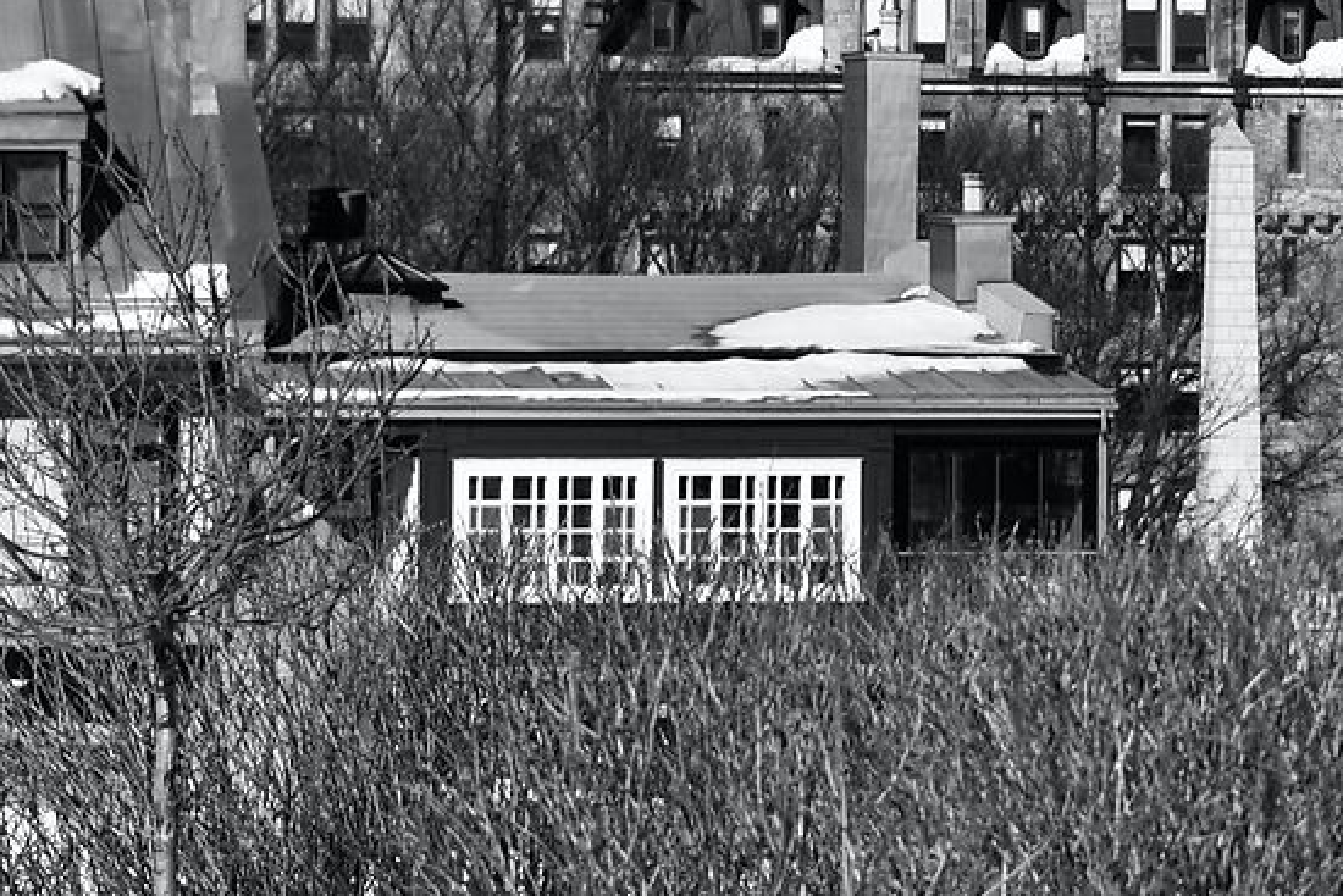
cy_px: 107
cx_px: 1267
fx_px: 8955
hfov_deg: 8.5
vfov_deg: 5.7
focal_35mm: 240
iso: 200
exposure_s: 1/4000
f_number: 5
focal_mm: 55
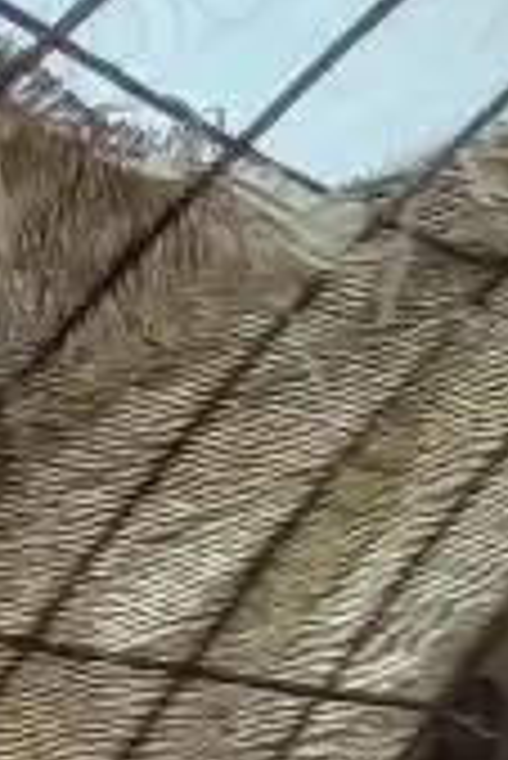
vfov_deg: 8.5
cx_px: 1983
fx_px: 4330
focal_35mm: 205
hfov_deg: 5.8
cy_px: 2260
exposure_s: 1/50
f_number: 2
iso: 32
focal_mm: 4.6
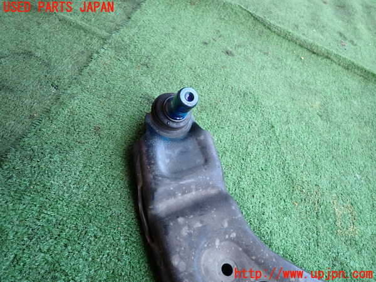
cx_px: 188
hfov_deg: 69.4
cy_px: 141
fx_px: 272
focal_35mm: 25
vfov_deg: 54.9
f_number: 2
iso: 100
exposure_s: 1/125
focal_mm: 4.5
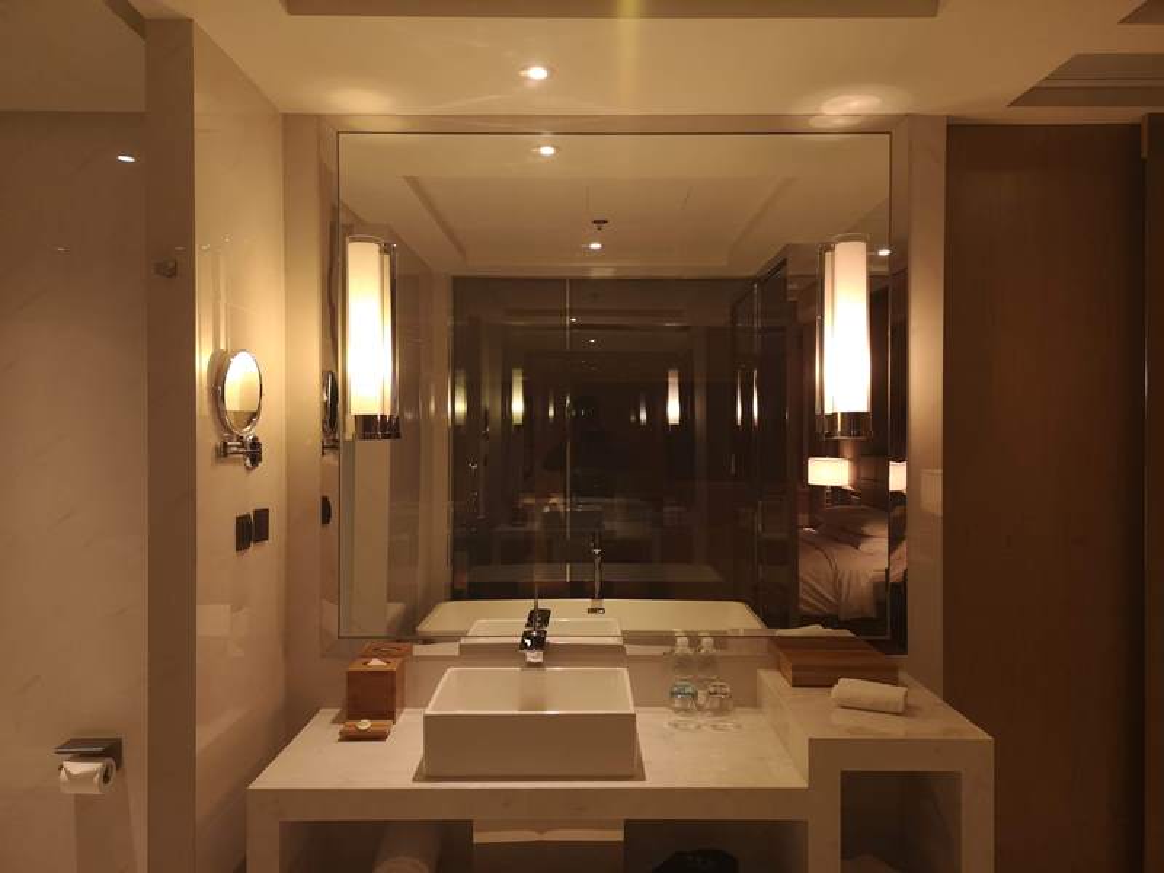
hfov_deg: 65.3
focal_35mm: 27
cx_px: 582
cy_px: 436
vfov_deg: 51.4
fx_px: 908
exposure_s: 1/33.3
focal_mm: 3.95
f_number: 1.8
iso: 320
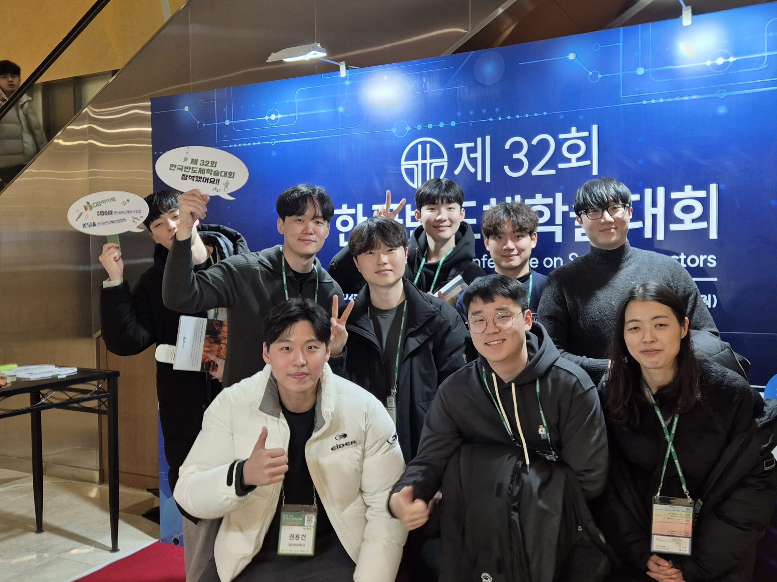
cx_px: 395
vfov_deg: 46.8
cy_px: 310
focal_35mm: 30
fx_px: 673
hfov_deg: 60.0
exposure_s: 1/120
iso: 200
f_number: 1.8
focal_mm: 5.4
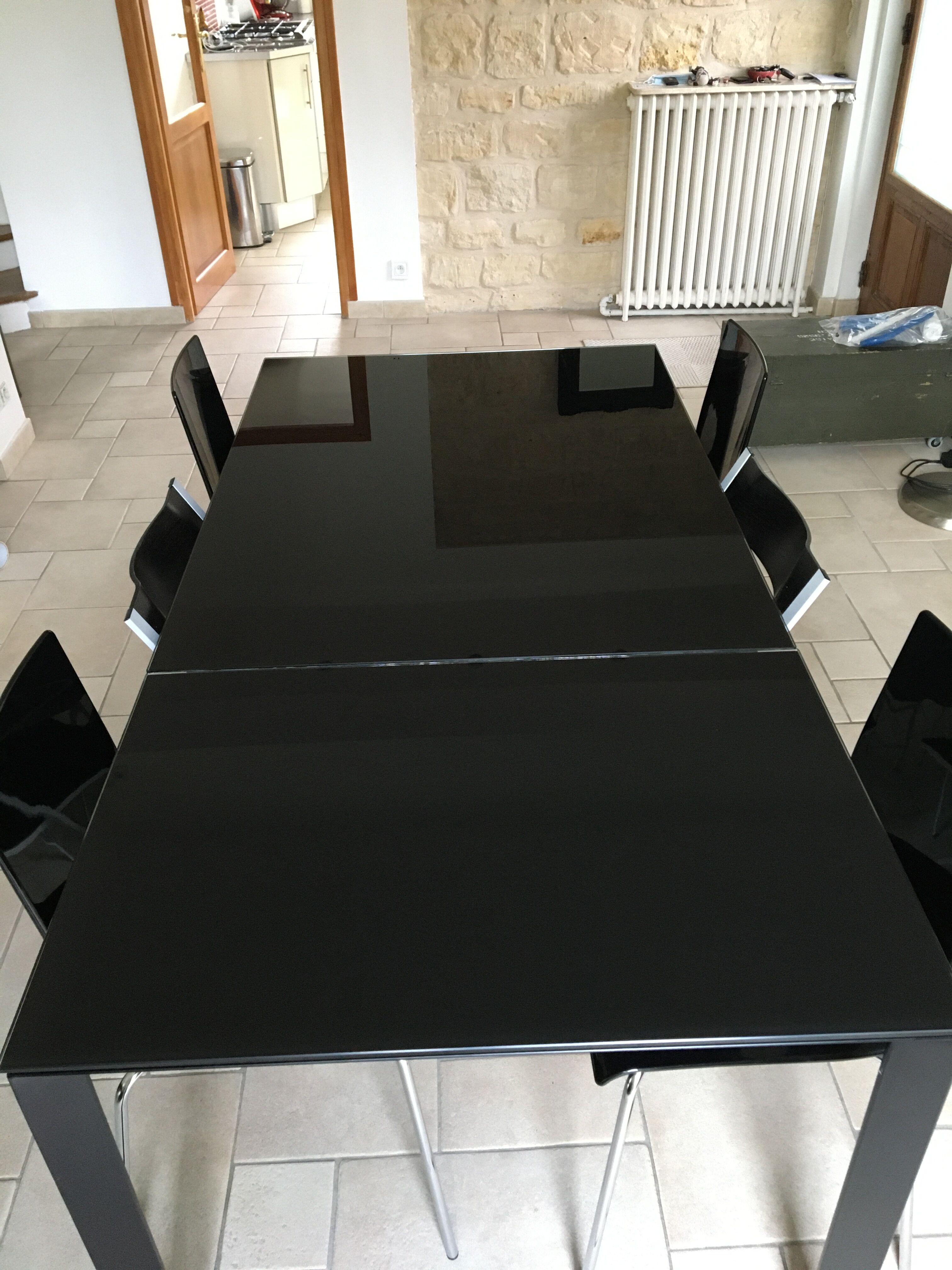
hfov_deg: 48.2
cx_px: 476
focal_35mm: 29
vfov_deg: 61.7
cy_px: 635
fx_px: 1063
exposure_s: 1/20
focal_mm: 4.15
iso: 200
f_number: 2.2
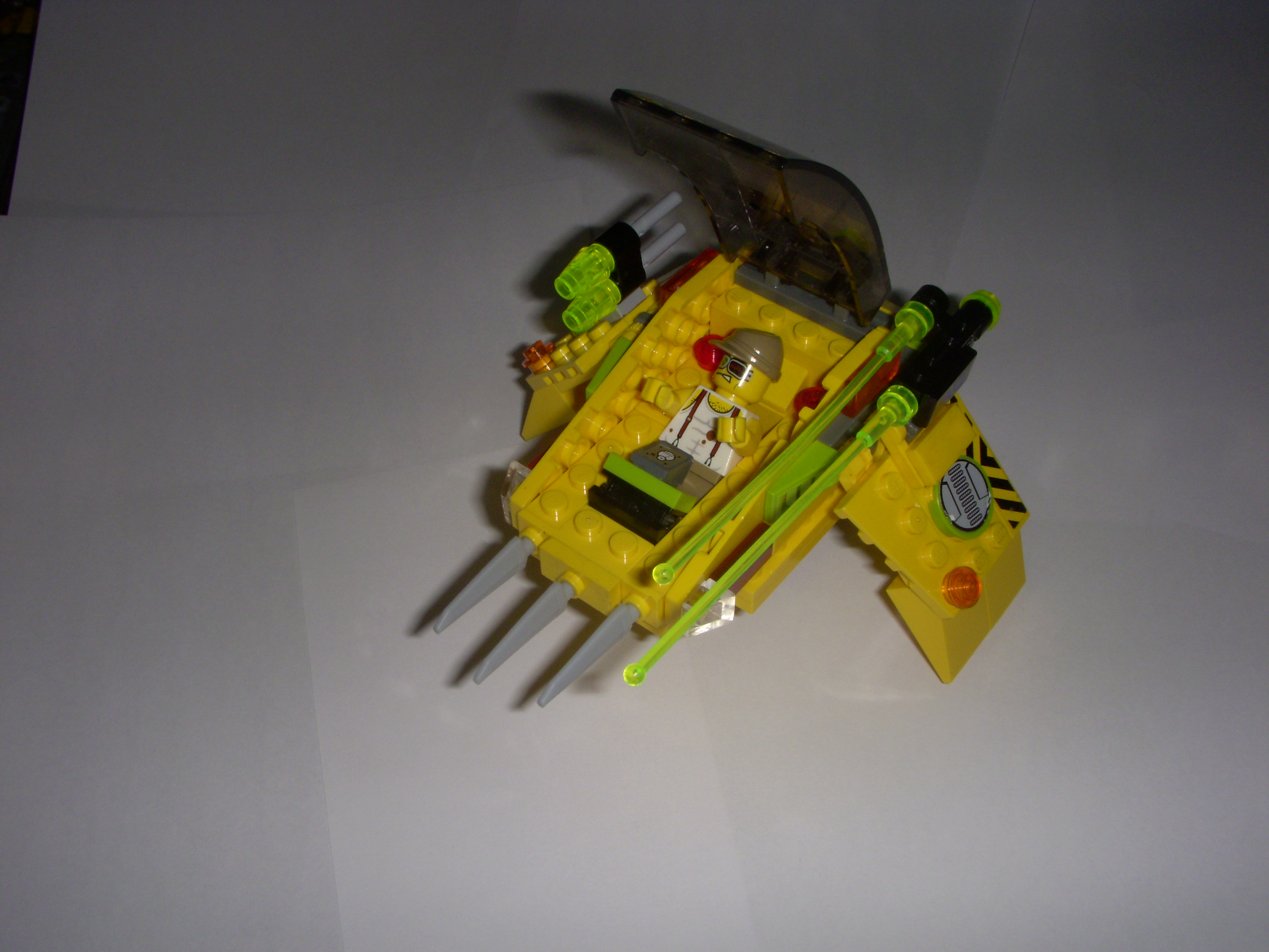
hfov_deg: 49.0
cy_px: 476
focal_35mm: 38
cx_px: 634
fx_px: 1393
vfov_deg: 37.7
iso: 100
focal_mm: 6.3
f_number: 6.6
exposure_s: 1/30
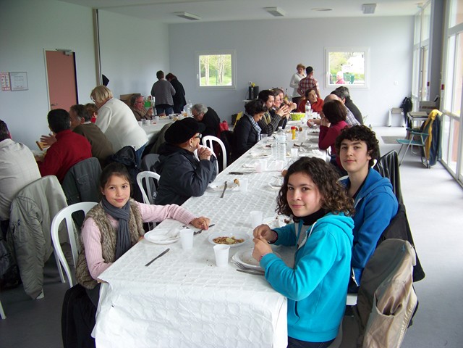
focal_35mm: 36
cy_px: 174
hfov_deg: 51.4
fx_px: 482
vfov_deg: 39.7
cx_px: 232
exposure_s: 1/80
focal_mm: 5.85
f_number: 2.8
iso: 63
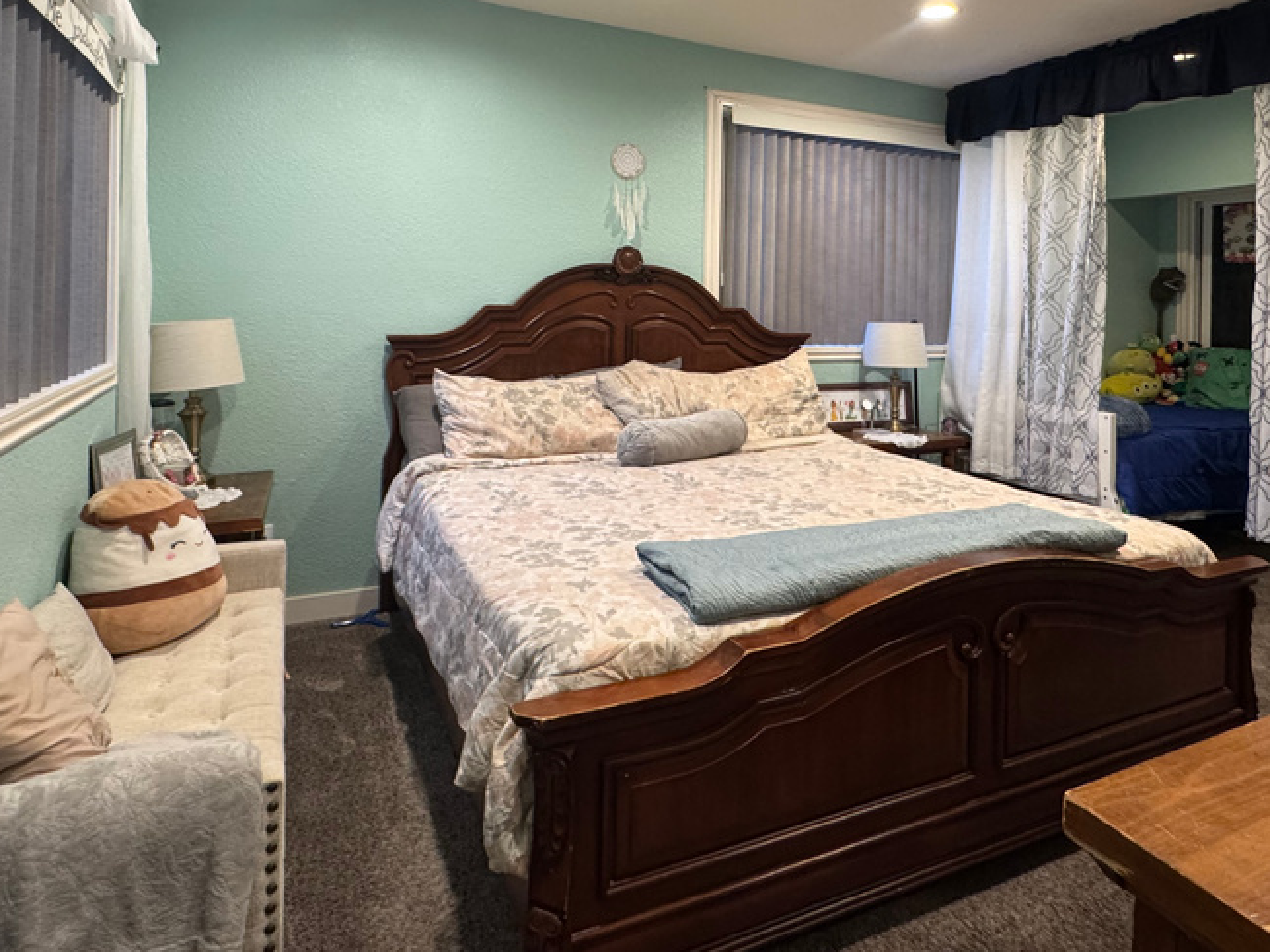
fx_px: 807
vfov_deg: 59.1
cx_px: 656
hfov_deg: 76.4
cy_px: 288
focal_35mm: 22
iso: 320
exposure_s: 1/120
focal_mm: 2.22
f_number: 2.2
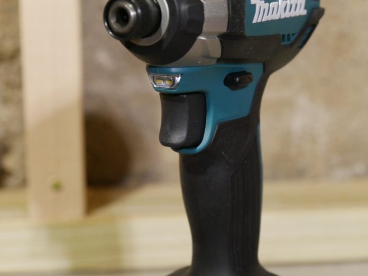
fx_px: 1169
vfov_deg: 13.5
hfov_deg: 17.9
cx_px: 184
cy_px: 138
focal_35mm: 110
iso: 3200
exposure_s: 1/60
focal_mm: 55
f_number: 5.1
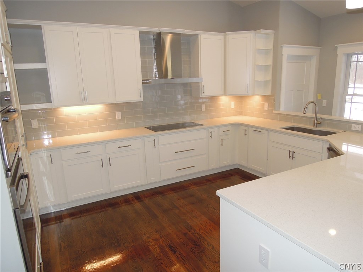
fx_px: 252
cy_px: 136
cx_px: 182
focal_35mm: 24
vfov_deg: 56.8
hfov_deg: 71.6
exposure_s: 1/100
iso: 160
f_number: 2.8
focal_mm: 4.3
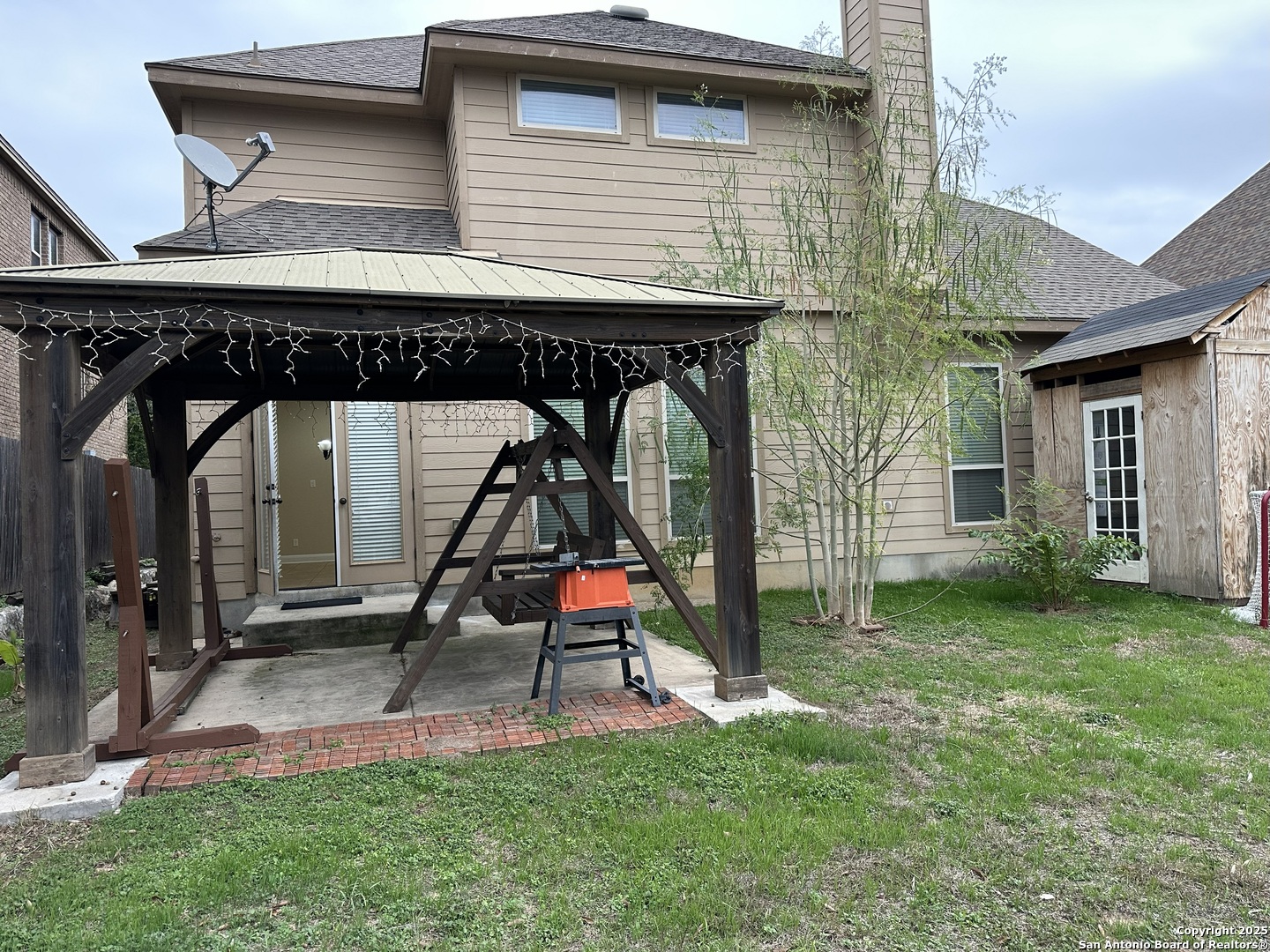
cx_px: 635
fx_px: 881
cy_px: 476
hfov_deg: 71.6
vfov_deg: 56.8
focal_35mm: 24
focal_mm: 6.86
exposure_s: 1/121
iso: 160
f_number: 1.78
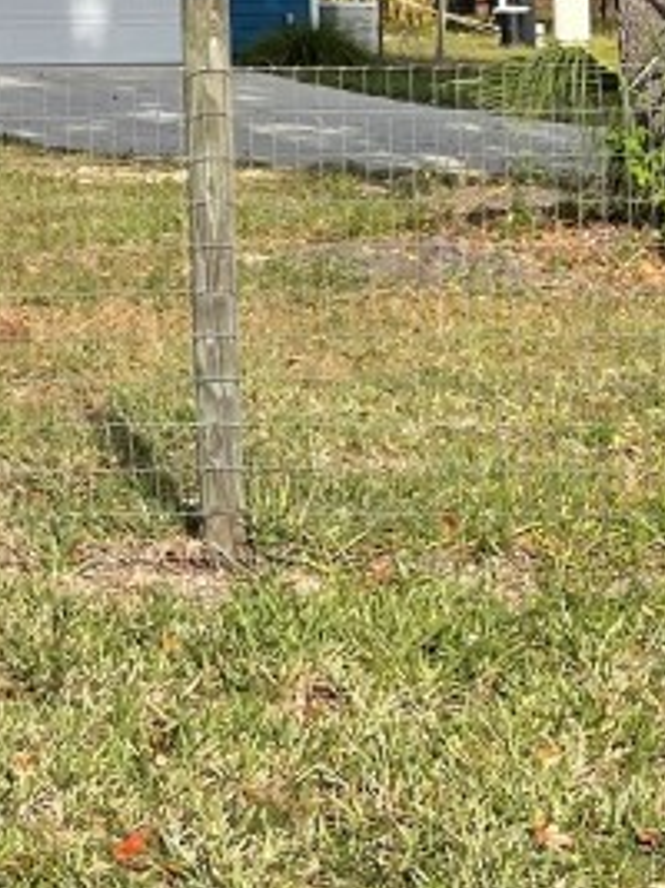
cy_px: -43
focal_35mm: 96
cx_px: -542
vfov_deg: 19.7
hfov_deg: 13.7
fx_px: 2461
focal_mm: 5.1
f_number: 1.6
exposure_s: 1/2203
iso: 32
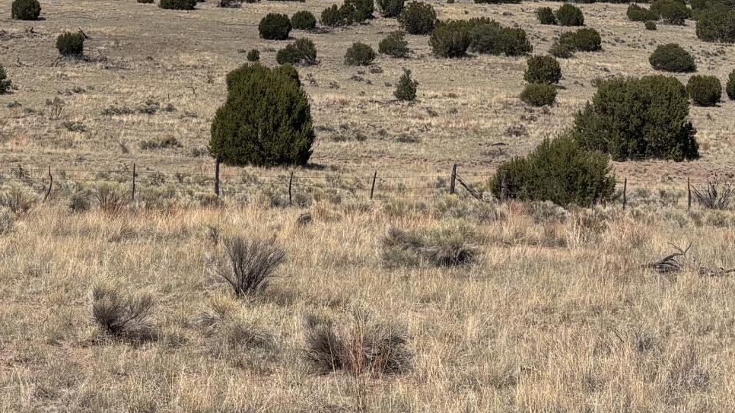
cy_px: -148
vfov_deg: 13.2
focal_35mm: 88
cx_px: 391
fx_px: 1715
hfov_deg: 24.2
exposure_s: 1/5952
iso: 50
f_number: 1.6
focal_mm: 5.96
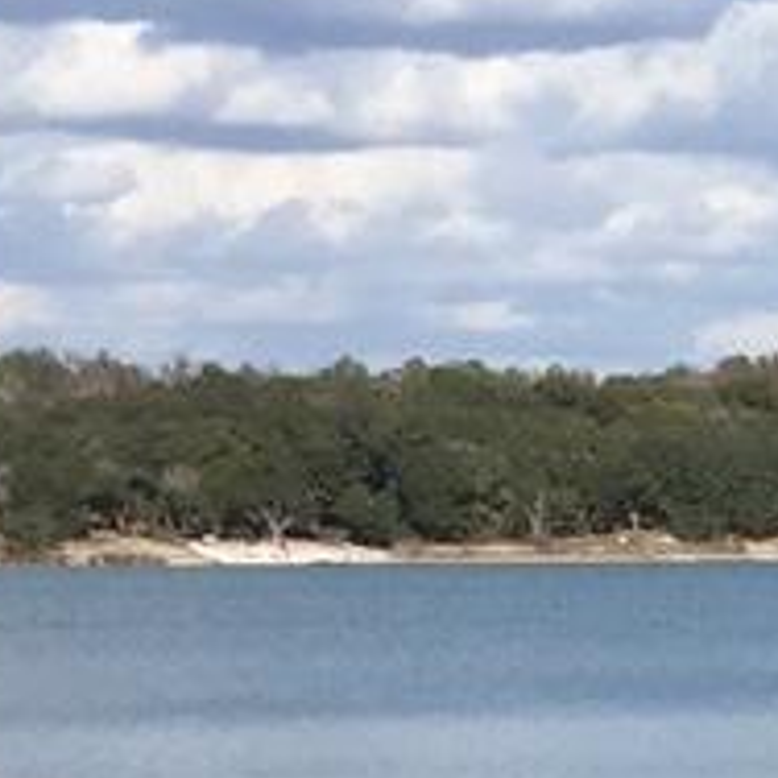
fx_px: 5645
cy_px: 1477
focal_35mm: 222
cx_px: 2388
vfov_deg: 7.6
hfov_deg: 7.0
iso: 32
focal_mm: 4.15
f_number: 2.2
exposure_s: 1/2326
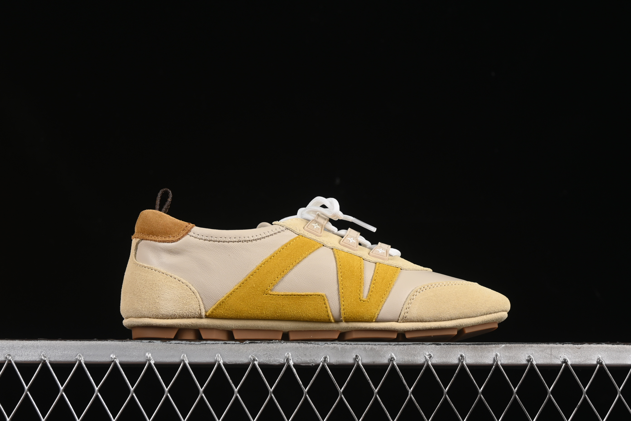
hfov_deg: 27.0
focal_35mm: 75
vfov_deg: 18.2
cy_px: 210
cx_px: 316
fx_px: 1314
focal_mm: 50
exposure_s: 1/60
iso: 160
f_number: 8
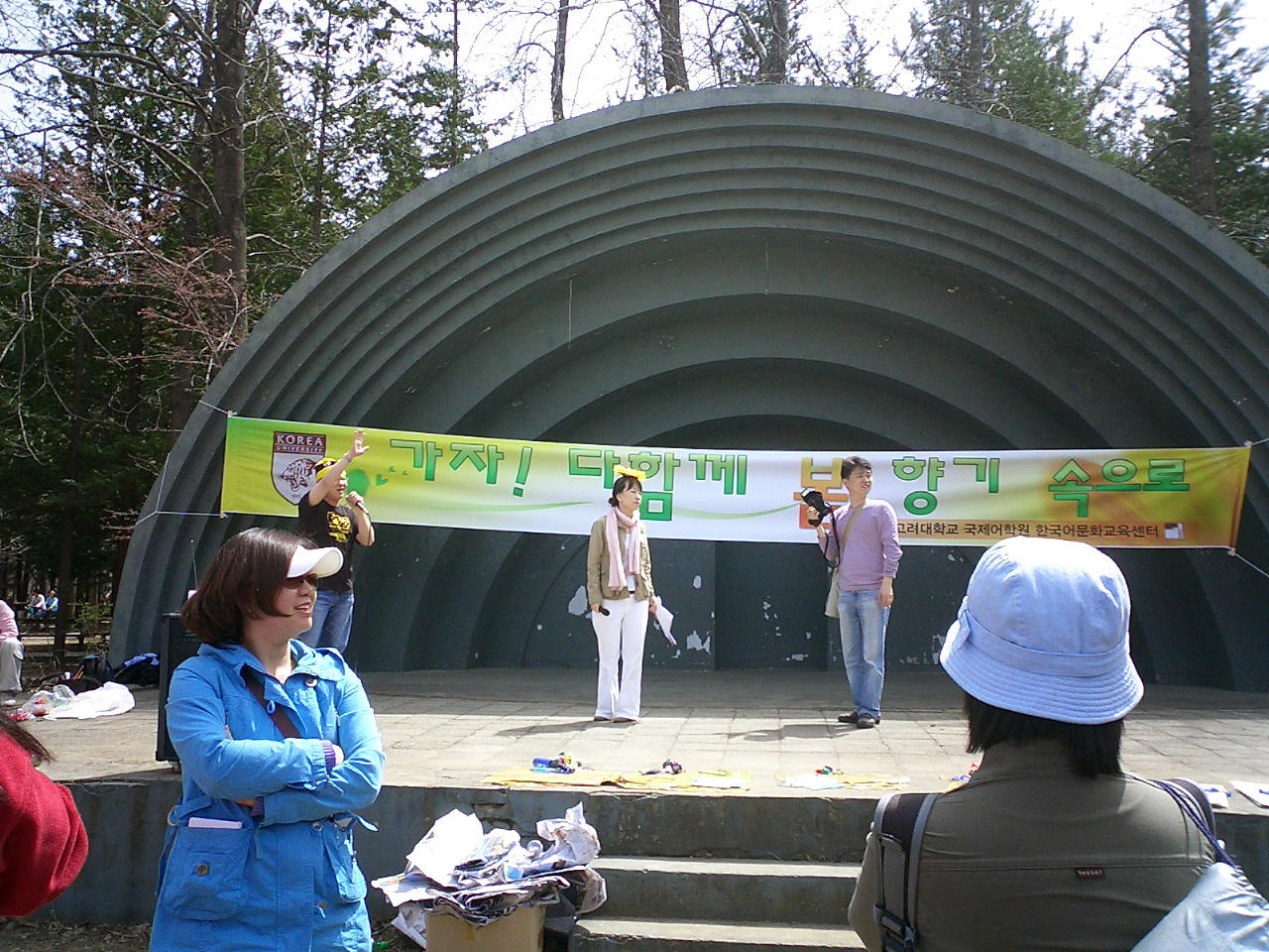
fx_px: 1356
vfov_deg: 38.7
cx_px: 634
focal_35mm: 37
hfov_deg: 50.1
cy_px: 476
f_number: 3.5
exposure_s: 1/500
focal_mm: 5.6
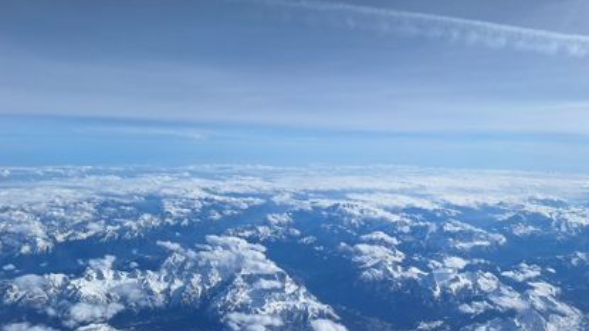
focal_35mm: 29
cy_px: 240
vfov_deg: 39.3
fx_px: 453
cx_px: 329
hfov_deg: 65.9
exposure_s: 1/3906
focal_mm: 5.54
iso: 40
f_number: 1.8
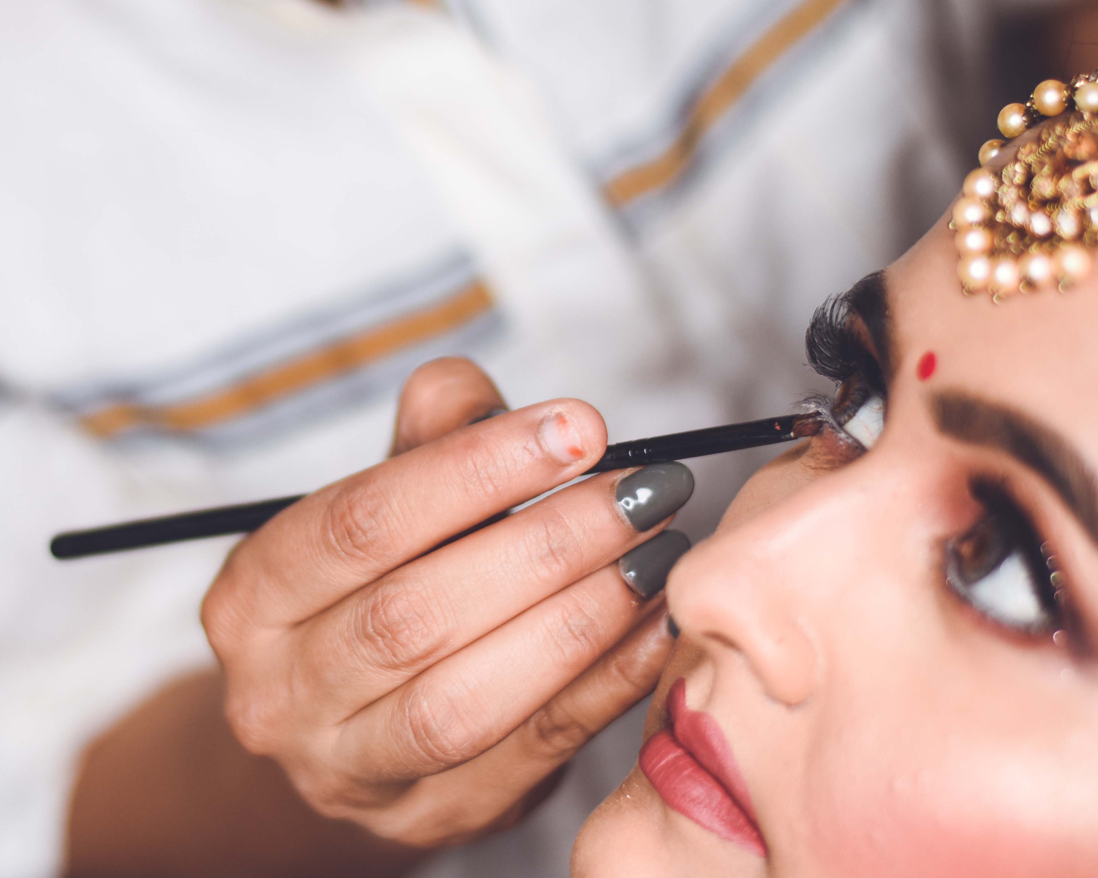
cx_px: 376
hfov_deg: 19.3
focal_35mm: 99
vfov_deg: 15.5
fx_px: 3217
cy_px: 403
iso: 320
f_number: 1.8
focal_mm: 50
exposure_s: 1/640
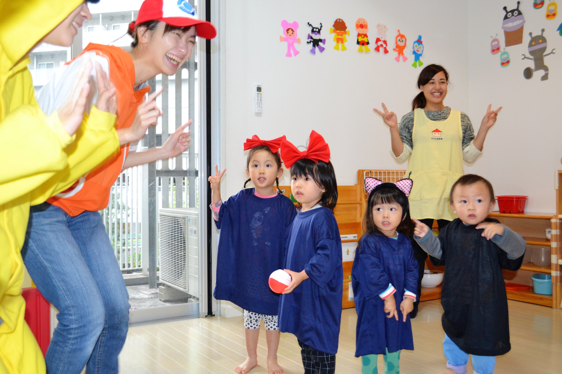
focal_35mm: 33
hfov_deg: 57.2
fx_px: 515
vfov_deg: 40.0
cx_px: 281
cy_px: 187
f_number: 4
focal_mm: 22
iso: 1100
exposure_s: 1/60
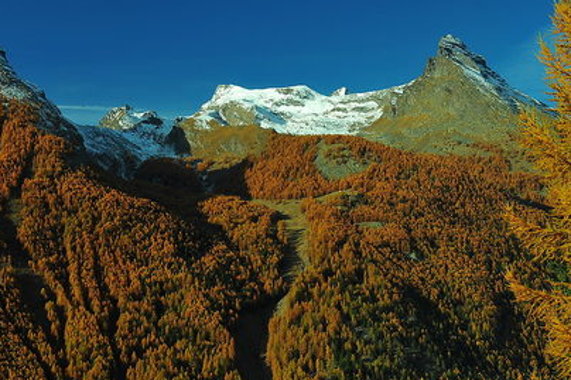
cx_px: 335
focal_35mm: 52
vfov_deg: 25.8
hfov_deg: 38.1
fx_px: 824
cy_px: 265
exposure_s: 1/250
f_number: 8
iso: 200
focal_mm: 35
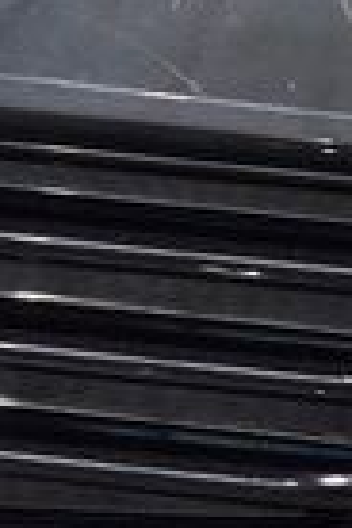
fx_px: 7127
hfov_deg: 2.8
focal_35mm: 486
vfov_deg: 4.2
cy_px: -117
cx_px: 176
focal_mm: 70
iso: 1000
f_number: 7.1
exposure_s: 1/30
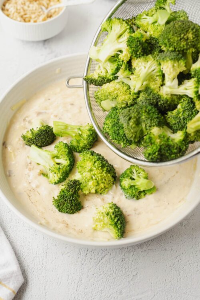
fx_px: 417
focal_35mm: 50
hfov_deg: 27.0
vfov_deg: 39.6
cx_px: 100
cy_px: 150
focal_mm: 50
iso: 320
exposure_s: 1/50
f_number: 5
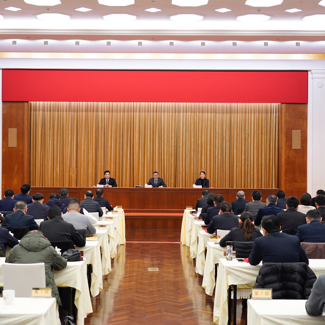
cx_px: 155
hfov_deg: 28.6
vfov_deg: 28.6
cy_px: 162
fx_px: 637
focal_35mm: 60
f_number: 4
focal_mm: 47
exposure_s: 1/125
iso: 1250
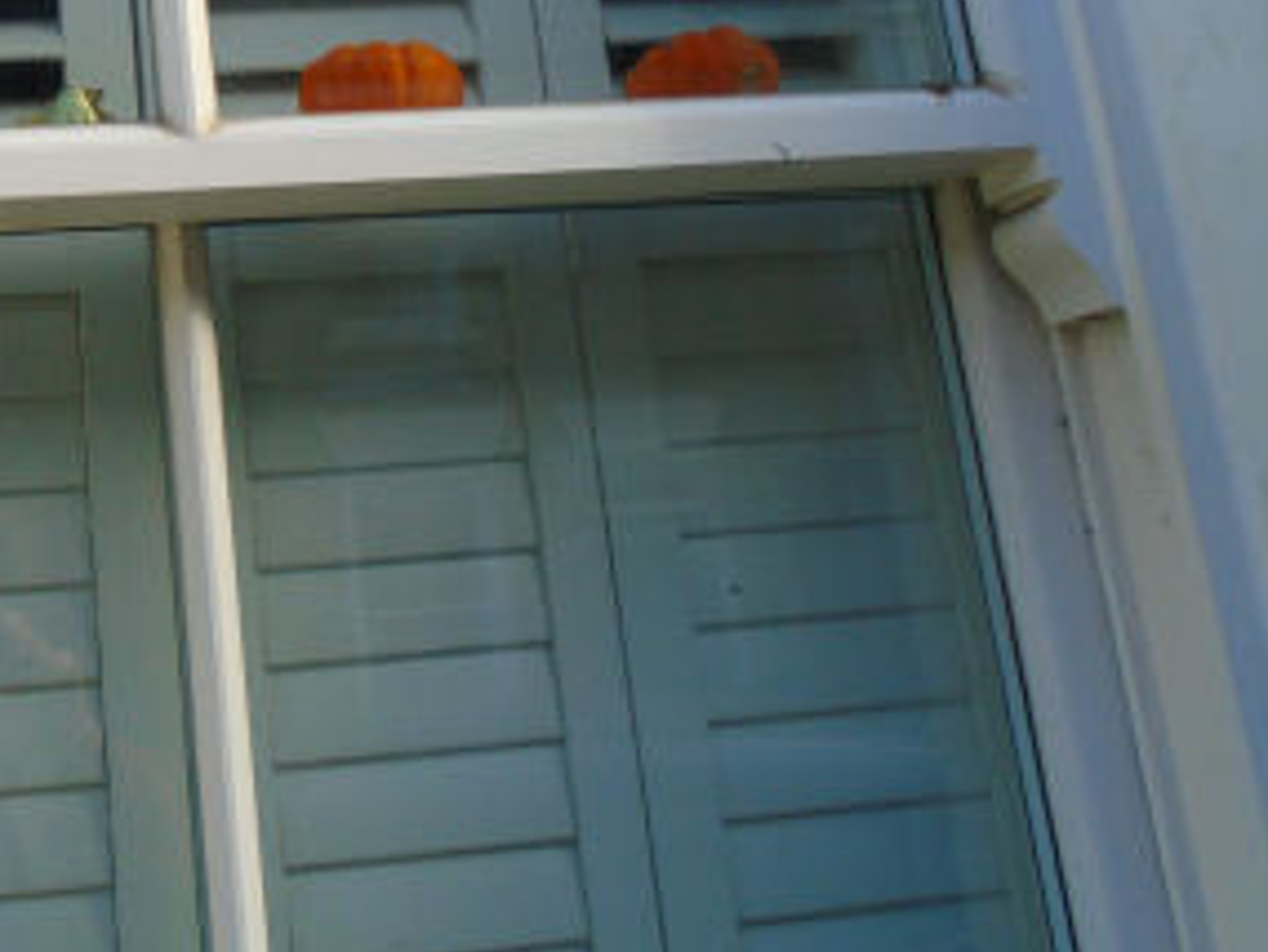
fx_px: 1722
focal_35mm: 47
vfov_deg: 29.9
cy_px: 147
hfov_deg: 38.2
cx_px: 180
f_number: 3.2
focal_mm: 4.6
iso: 100
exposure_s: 1/400
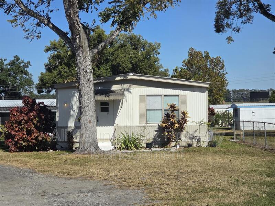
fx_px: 548
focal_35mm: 69
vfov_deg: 21.3
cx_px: 138
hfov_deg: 28.2
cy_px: 103
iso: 25
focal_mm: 7
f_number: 2.4
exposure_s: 1/1387
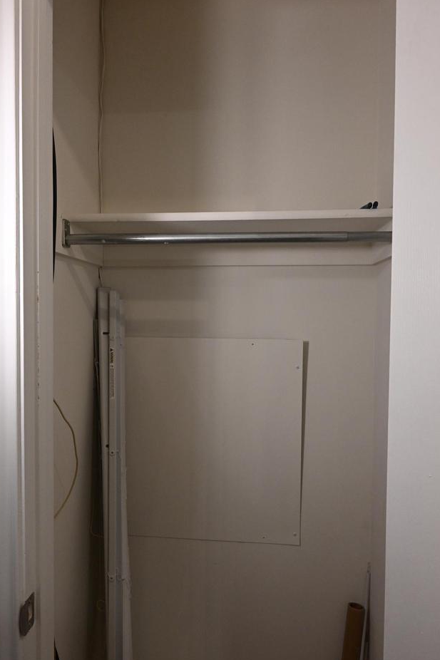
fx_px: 513
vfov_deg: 65.5
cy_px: 336
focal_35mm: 28
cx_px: 201
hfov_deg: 46.3
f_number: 18
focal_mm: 24
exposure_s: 1/25
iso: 2500
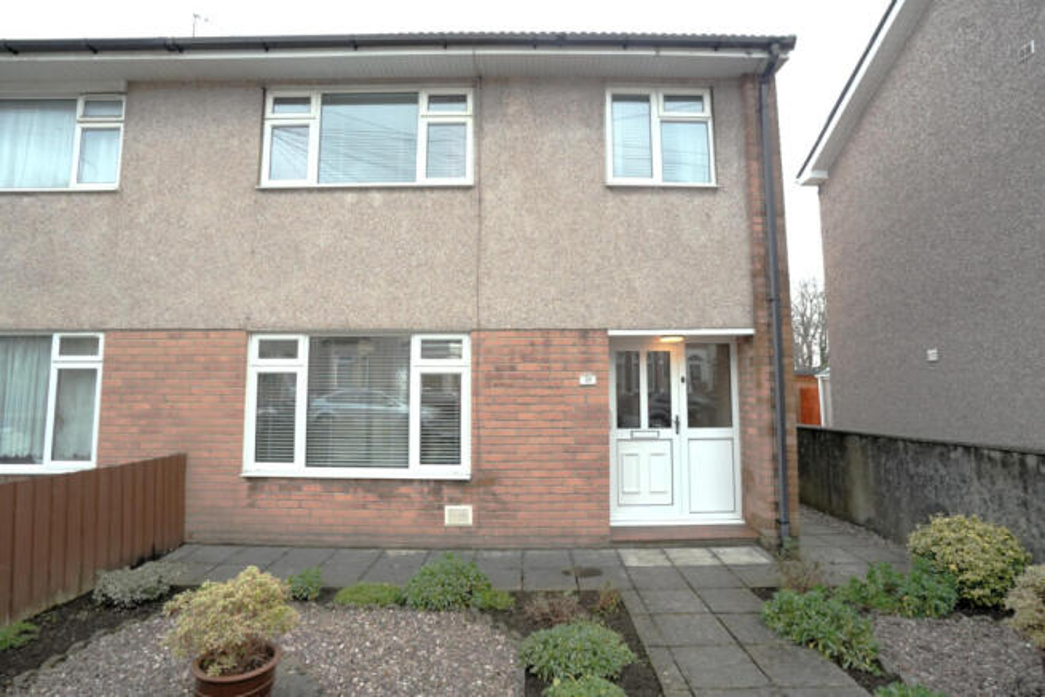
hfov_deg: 96.7
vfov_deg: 73.8
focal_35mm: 16
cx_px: 522
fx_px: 465
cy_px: 348
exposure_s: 1/500
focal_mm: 16
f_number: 8
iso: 3200
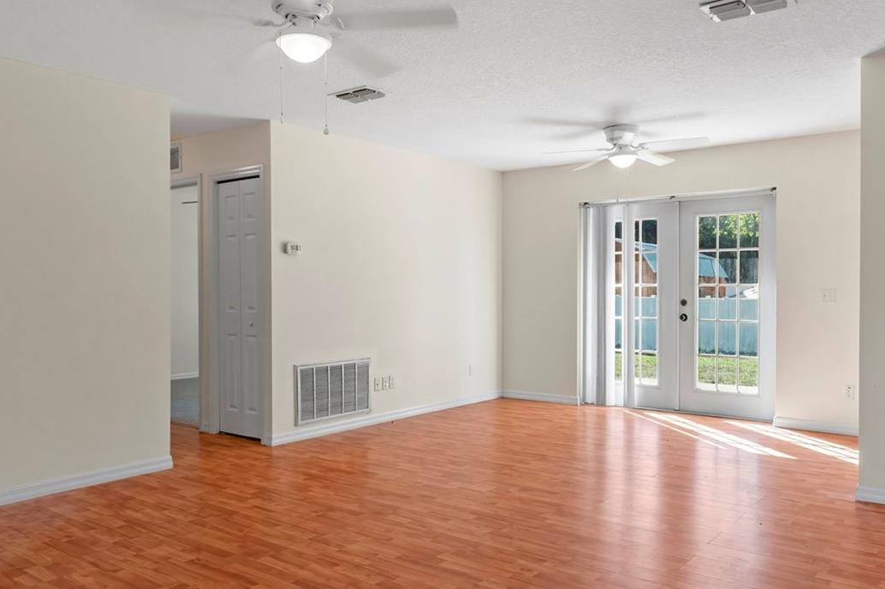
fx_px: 688
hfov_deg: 65.5
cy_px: 316
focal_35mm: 28
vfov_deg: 46.3
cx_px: 452
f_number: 8
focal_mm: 12
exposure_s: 1/15
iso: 1000
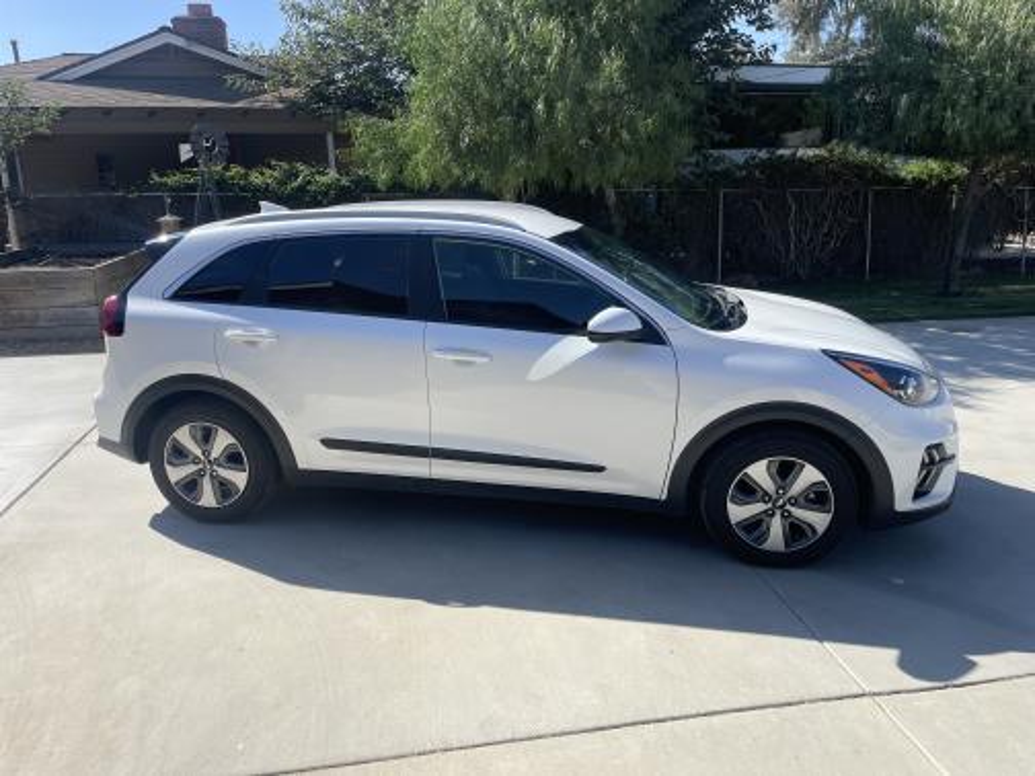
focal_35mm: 26
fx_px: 777
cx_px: 518
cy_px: 388
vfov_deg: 53.1
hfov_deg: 67.3
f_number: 1.6
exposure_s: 1/4132
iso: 50
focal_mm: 4.2
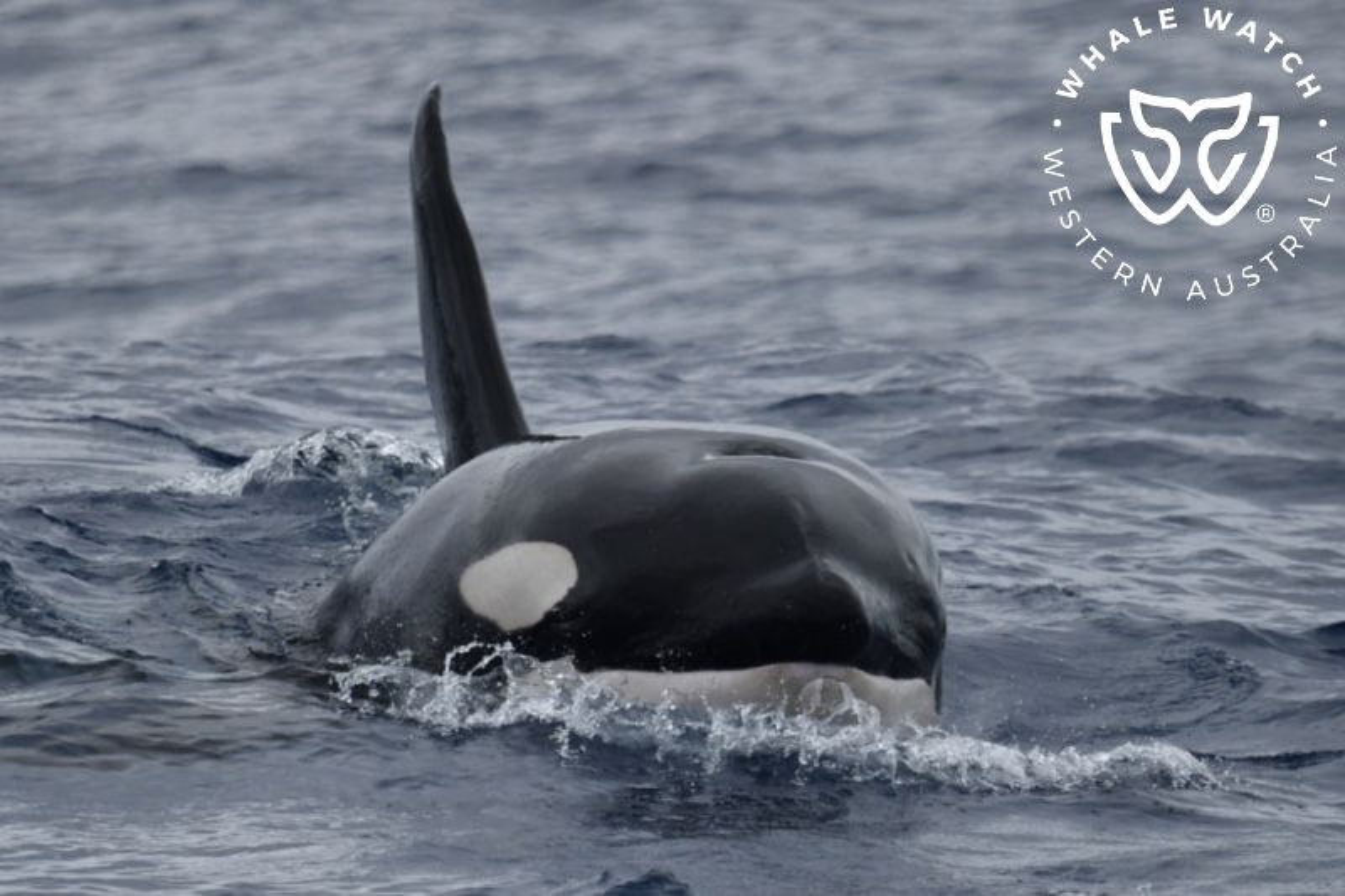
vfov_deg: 2.3
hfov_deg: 3.4
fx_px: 22411
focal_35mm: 600
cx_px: 672
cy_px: 448
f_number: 6.3
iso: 1100
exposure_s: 1/8000
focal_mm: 600
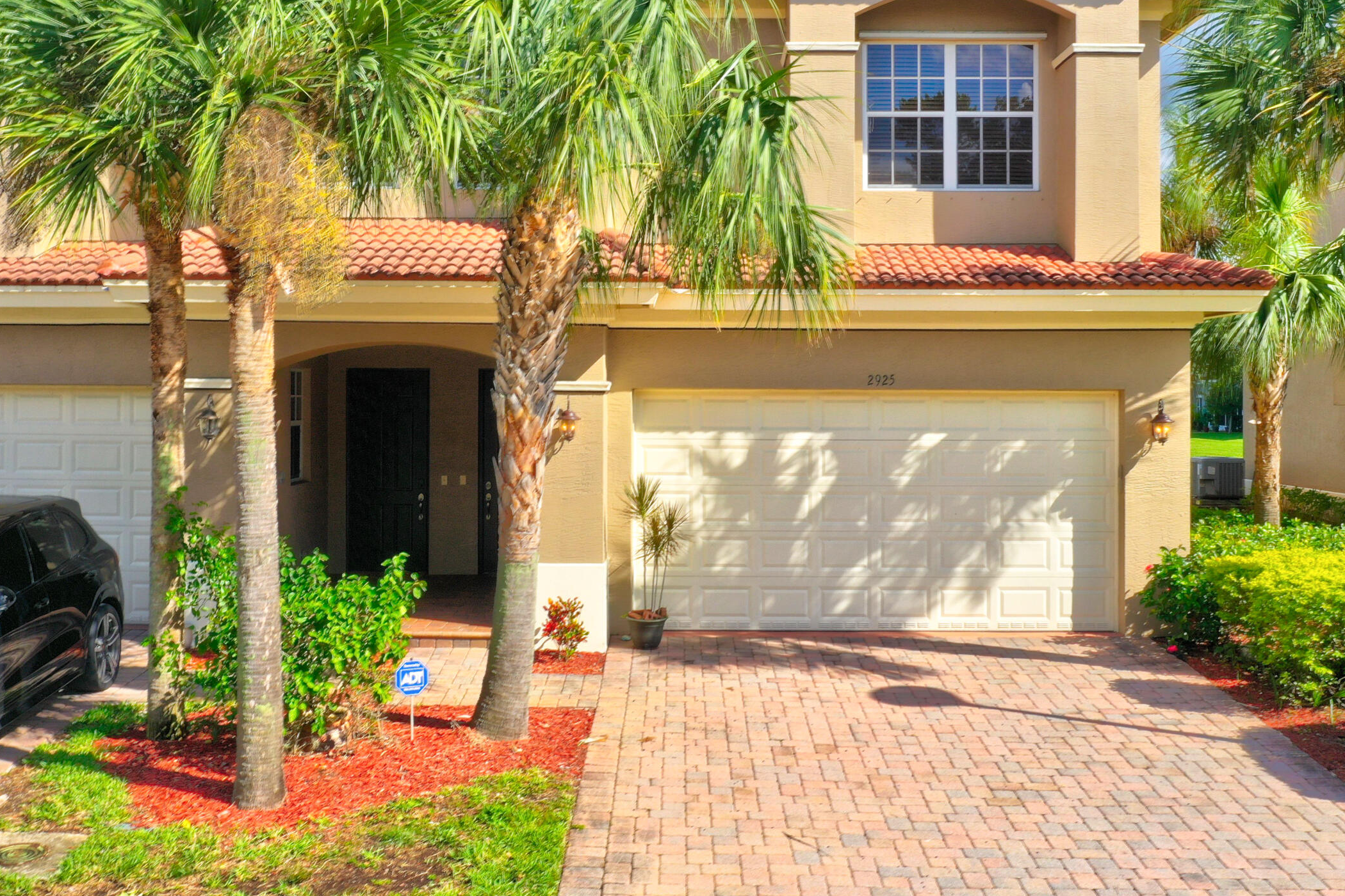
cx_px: 840
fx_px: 1494
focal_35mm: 40
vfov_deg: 32.9
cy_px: 257
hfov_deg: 48.0
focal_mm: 10.3
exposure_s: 1/320
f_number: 8
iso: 100
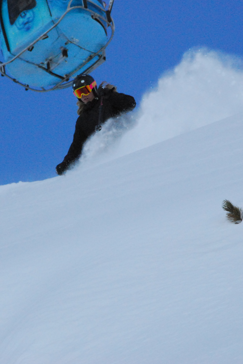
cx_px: 120
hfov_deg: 3.6
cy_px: 182
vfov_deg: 5.4
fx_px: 3866
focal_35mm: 382
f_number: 14
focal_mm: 170
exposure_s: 1/800
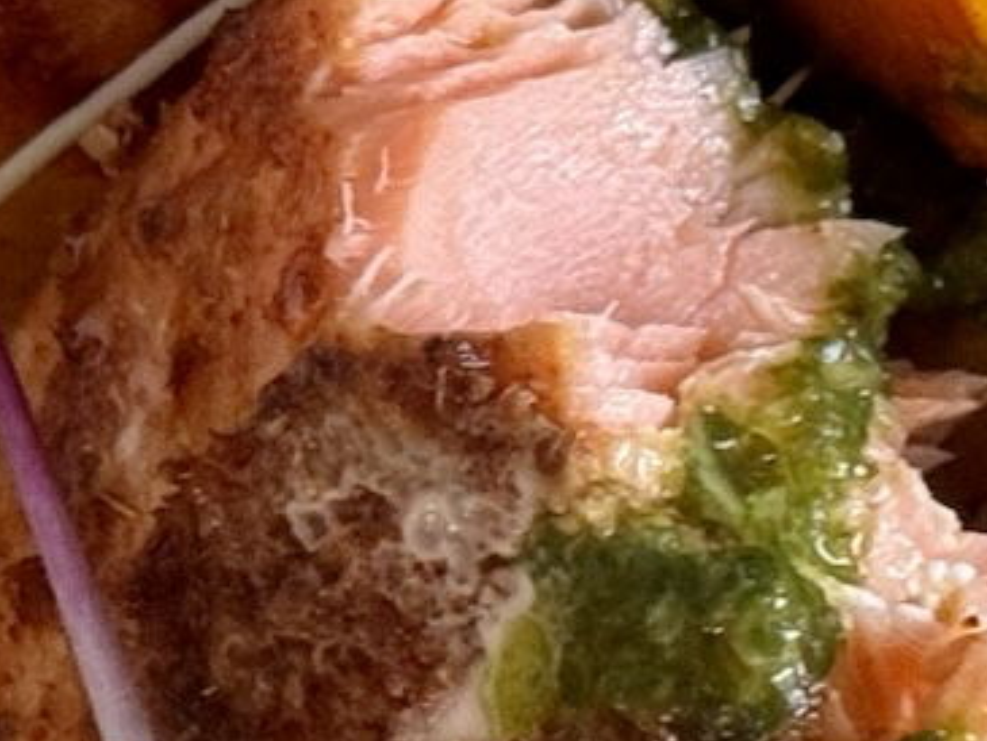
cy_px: 1033
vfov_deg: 5.5
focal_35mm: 269
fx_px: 7672
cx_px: 663
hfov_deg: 7.4
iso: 320
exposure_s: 1/40
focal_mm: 6.76
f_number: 1.78
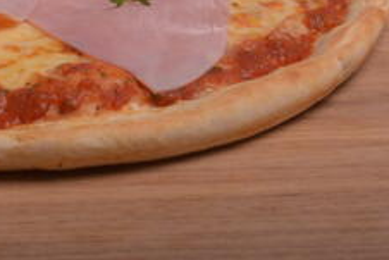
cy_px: -161
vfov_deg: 7.6
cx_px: -103
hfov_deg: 11.3
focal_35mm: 177
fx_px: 1914
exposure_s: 1/250
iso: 1000
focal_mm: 50
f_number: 16
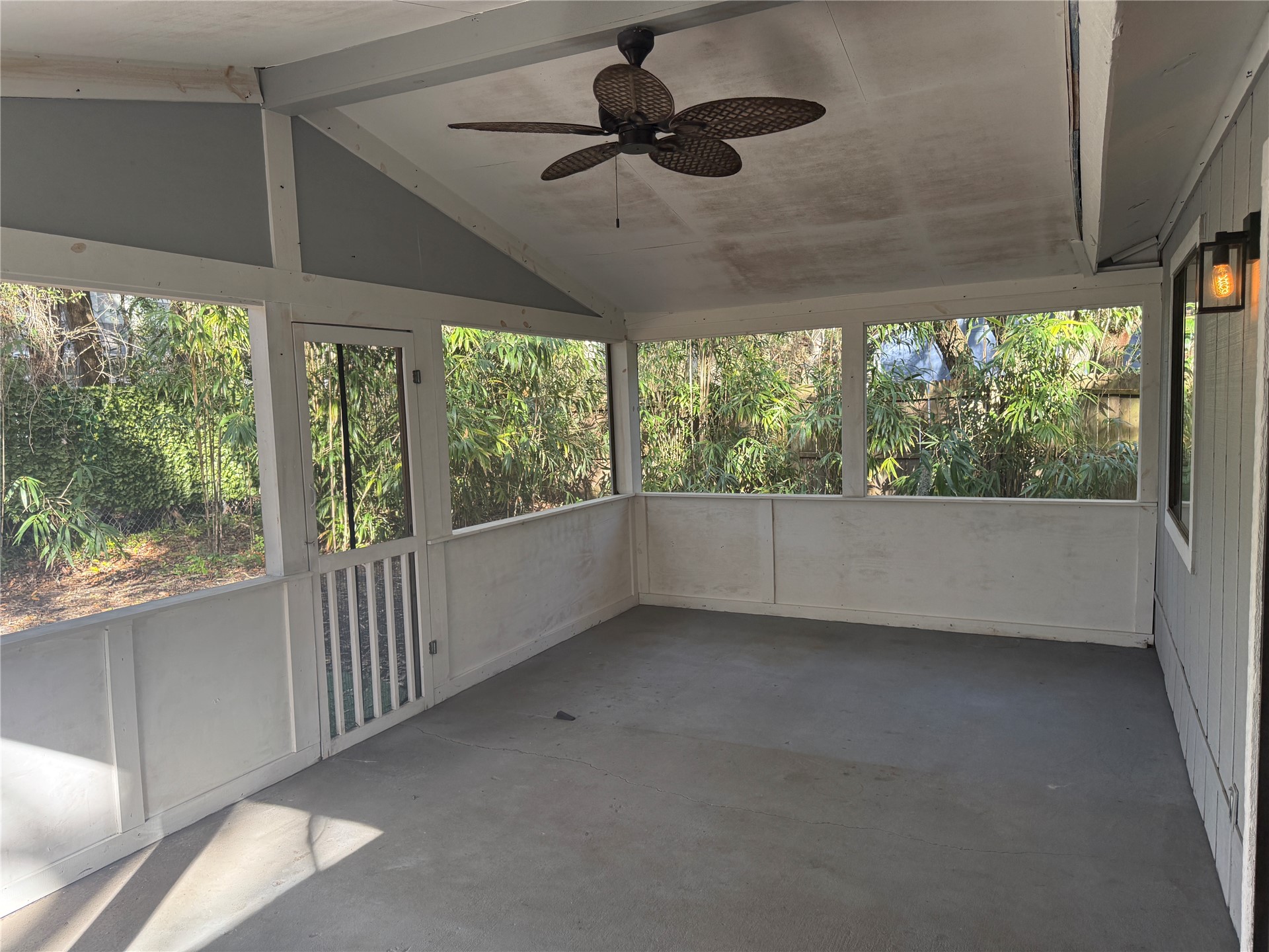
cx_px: 634
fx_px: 880
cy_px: 476
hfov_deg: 71.6
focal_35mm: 24
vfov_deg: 56.8
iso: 160
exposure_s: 1/139
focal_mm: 6.76
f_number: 1.78
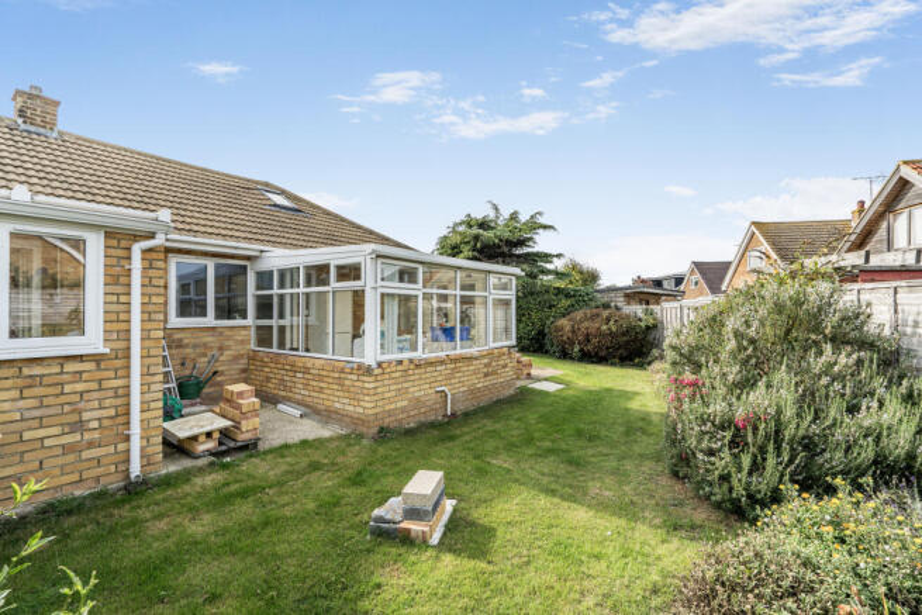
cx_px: 461
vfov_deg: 73.8
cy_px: 308
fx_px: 410
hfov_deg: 96.7
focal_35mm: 16
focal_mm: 16
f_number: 8
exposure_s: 1/250
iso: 100
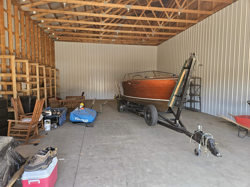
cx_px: 125
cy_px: 94
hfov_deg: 73.9
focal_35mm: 23
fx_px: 166
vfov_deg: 58.9
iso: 160
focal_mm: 5.4
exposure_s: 1/207
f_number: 1.8
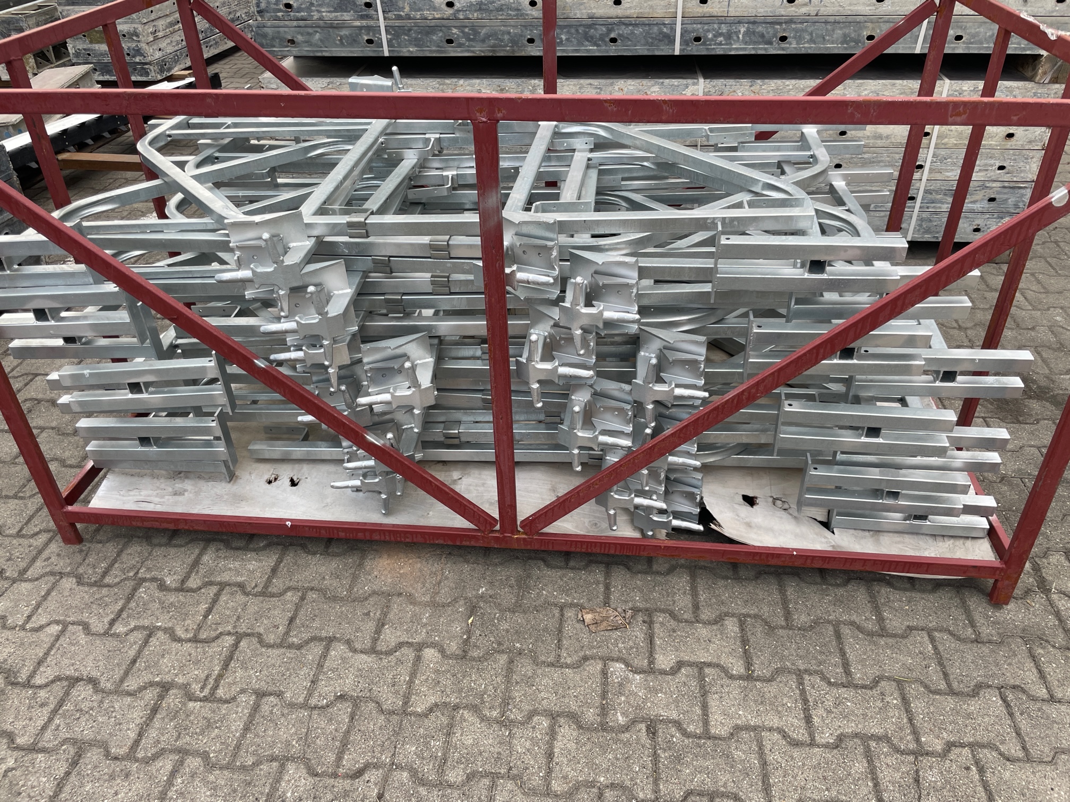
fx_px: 804
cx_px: 535
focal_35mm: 26
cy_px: 401
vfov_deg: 53.1
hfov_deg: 67.3
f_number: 1.6
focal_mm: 4.2
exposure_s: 1/197
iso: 32
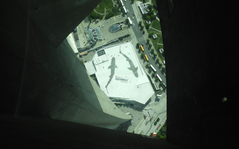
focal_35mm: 33
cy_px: 64
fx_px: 215
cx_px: 122
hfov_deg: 58.1
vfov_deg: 38.2
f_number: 3.5
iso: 100
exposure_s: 1/1600
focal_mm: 5.4
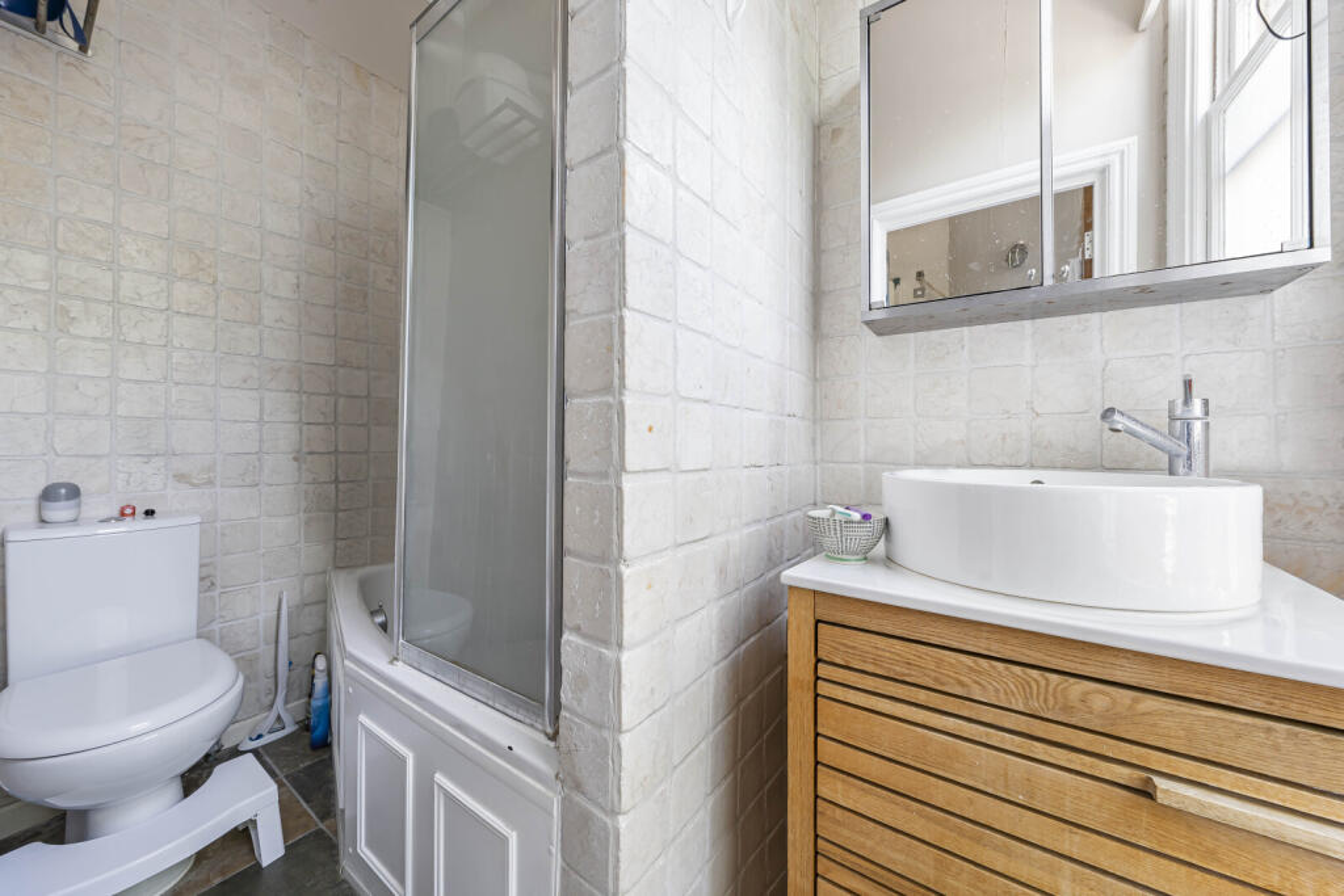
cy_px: 448
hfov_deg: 112.6
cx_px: 672
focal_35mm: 12
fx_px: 448
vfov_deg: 90.0
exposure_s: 1/10
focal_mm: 12
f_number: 9
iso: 320
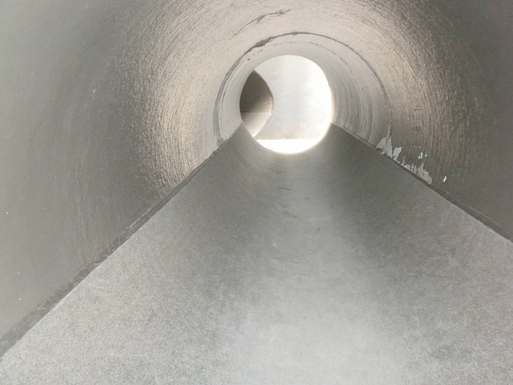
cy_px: 192
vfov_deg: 38.7
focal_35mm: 37
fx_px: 548
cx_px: 256
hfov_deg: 50.1
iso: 400
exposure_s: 1/30
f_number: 3.5
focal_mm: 6.6
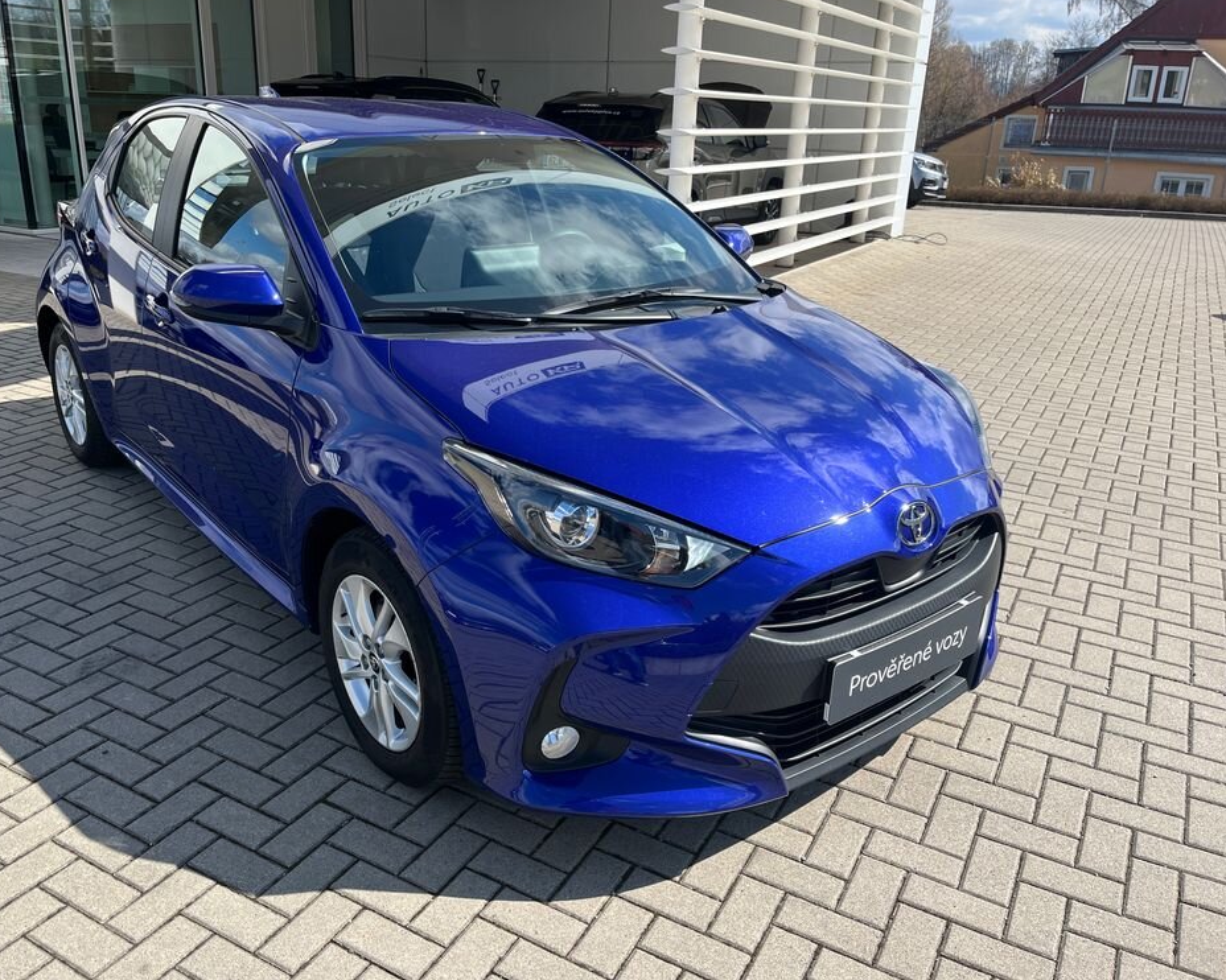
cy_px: 495
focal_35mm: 28
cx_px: 555
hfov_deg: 62.1
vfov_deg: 51.5
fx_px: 1016
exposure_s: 1/1992
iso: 50
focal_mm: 5.1
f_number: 1.6
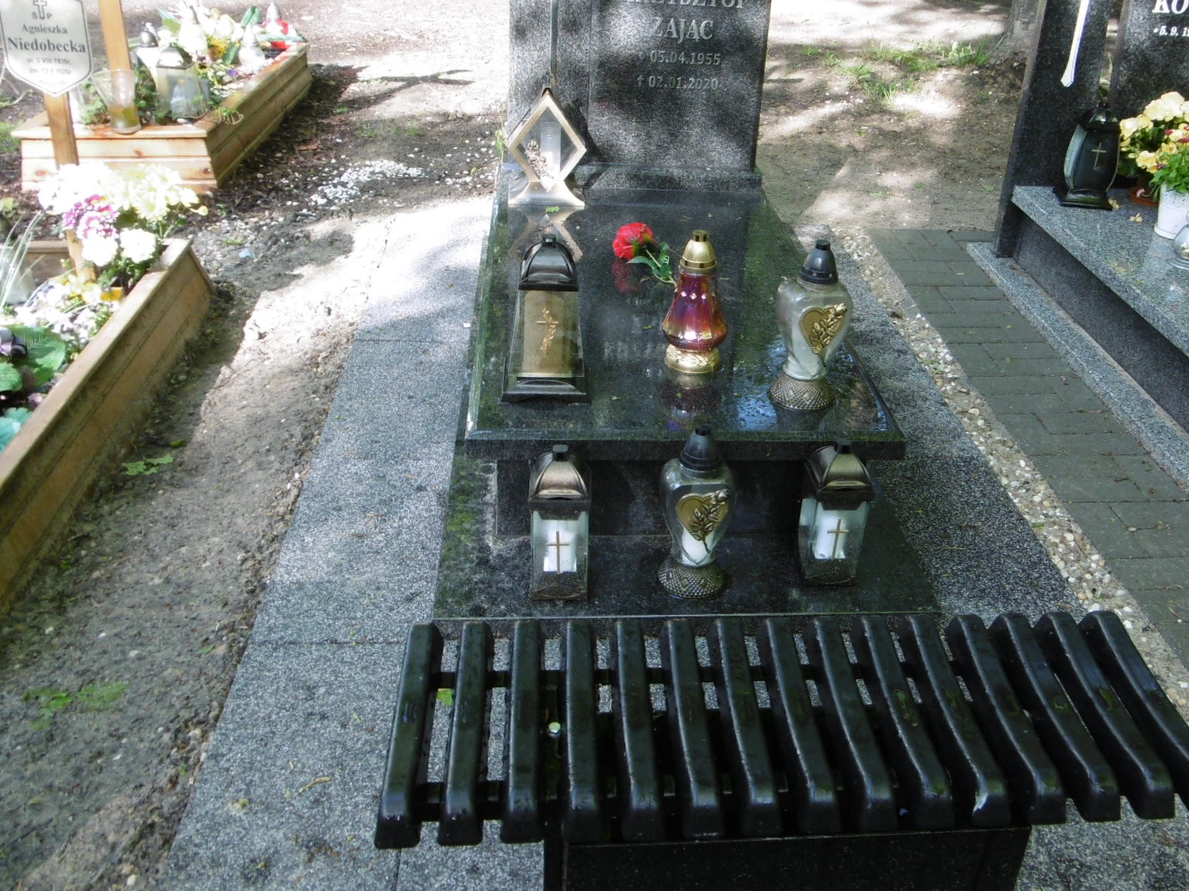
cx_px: 687
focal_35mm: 32
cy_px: 374
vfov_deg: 44.0
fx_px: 1099
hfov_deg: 56.6
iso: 100
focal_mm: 4.3
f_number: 3.1
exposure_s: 1/60
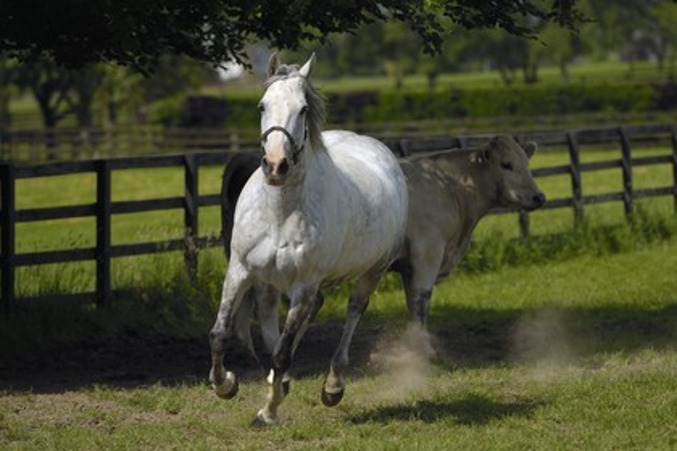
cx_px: 338
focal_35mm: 300
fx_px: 5641
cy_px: 226
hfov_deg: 6.9
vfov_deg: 4.6
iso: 100
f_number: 4
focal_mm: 200
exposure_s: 1/1250
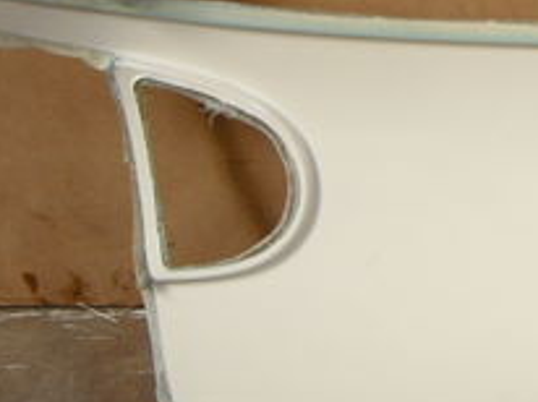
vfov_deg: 12.6
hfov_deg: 16.1
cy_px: -68
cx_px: 742
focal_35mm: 115
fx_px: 1785
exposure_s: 1/13
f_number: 2.7
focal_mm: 6.2
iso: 100
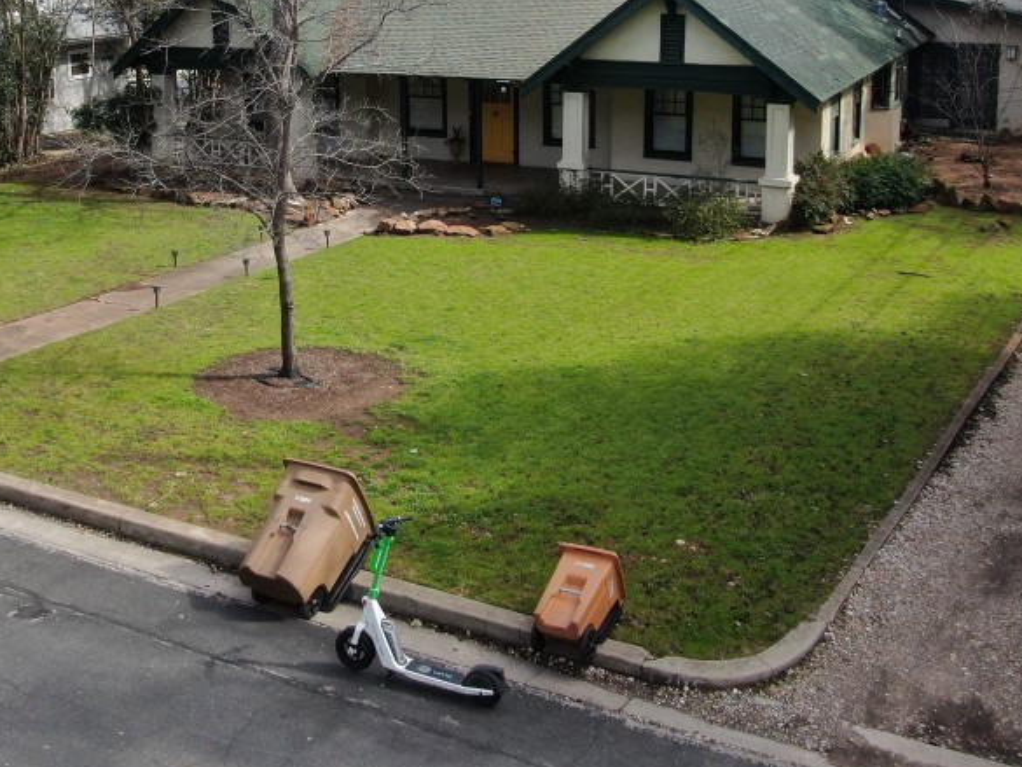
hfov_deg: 44.3
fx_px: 1240
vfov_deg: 33.2
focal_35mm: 42
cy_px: 136
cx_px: 363
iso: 100
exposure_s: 1/800
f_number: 2.8
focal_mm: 4.39
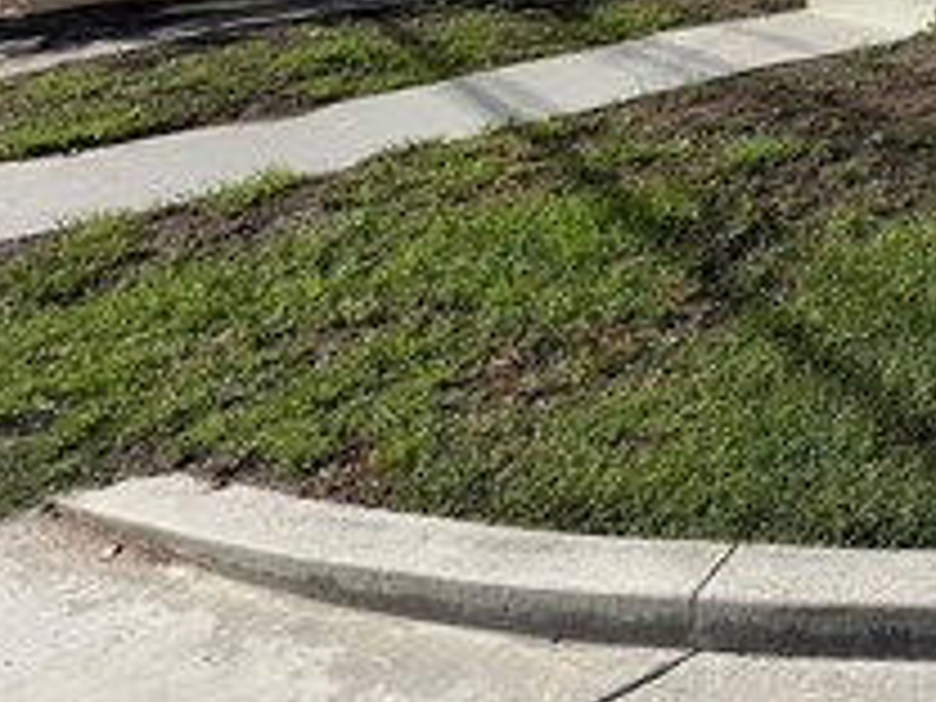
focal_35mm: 40
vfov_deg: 32.2
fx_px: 1082
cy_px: -45
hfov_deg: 34.6
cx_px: 1188
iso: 32
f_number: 1.8
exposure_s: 1/1672
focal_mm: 1.57
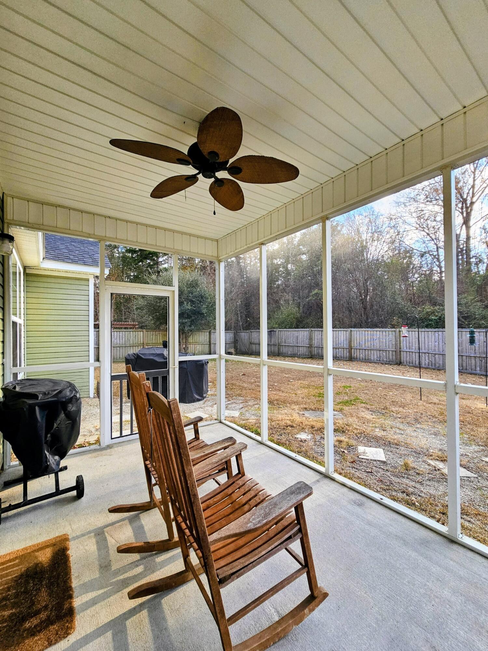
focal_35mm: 13
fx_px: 244
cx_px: 244
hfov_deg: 89.9
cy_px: 326
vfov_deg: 106.2
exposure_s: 1/224
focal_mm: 2.2
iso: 80
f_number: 2.2
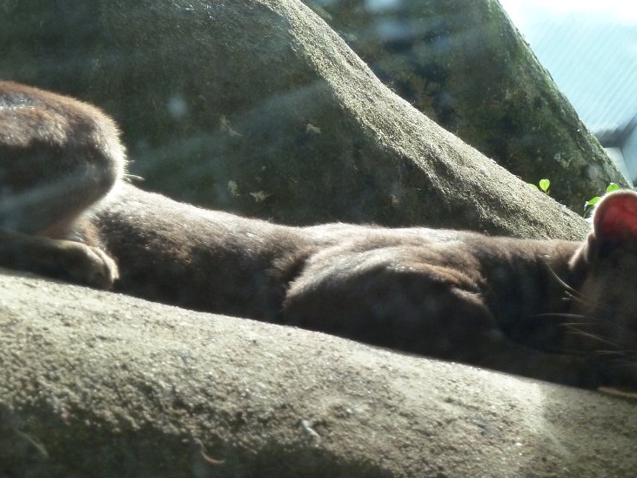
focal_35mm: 179
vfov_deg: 8.3
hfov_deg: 11.0
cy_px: 223
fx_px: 3294
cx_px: 372
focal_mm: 21
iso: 250
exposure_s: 1/100
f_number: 4.4
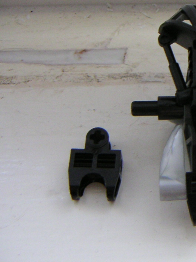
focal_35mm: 69
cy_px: 110
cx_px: 207
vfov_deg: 28.1
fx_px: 521
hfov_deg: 20.5
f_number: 2.8
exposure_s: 1/45
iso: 160
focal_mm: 5
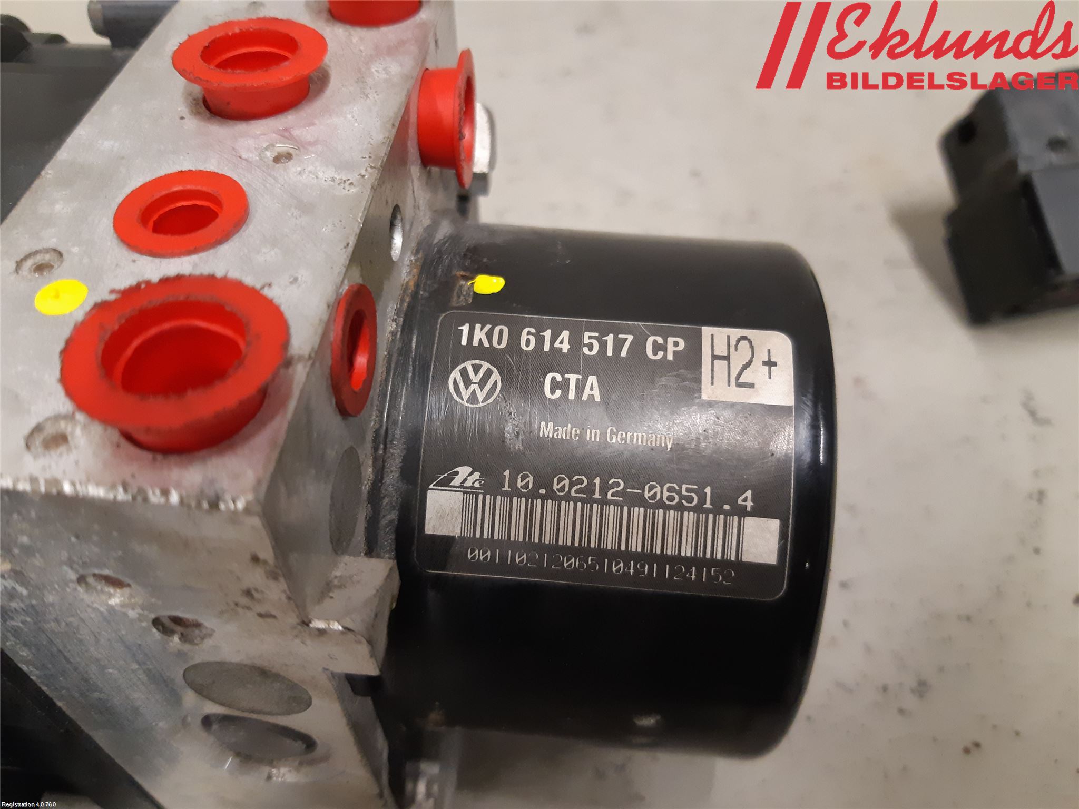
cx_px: 540
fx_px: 810
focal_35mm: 26
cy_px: 404
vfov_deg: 53.1
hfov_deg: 67.3
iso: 320
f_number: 1.7
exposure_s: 1/50
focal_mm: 3.93
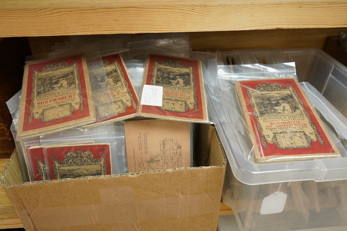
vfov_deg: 46.3
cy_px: 116
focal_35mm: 28
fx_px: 270
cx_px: 174
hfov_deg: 65.5
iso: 2500
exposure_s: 1/100
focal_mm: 28
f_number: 8
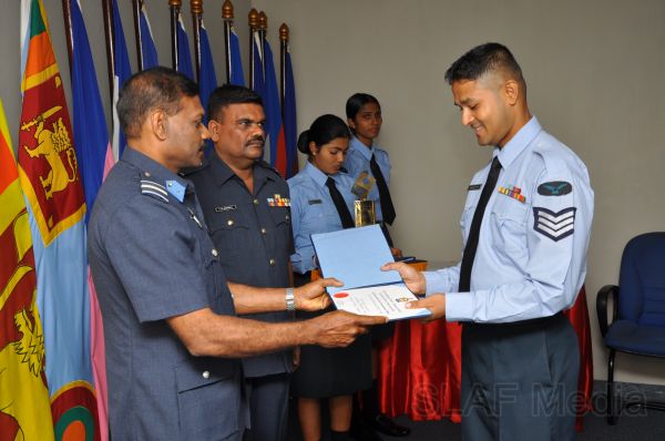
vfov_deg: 28.0
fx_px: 885
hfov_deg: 41.2
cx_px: 332
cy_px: 220
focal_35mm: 48
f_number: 6.7
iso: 200
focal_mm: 32
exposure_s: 1/125
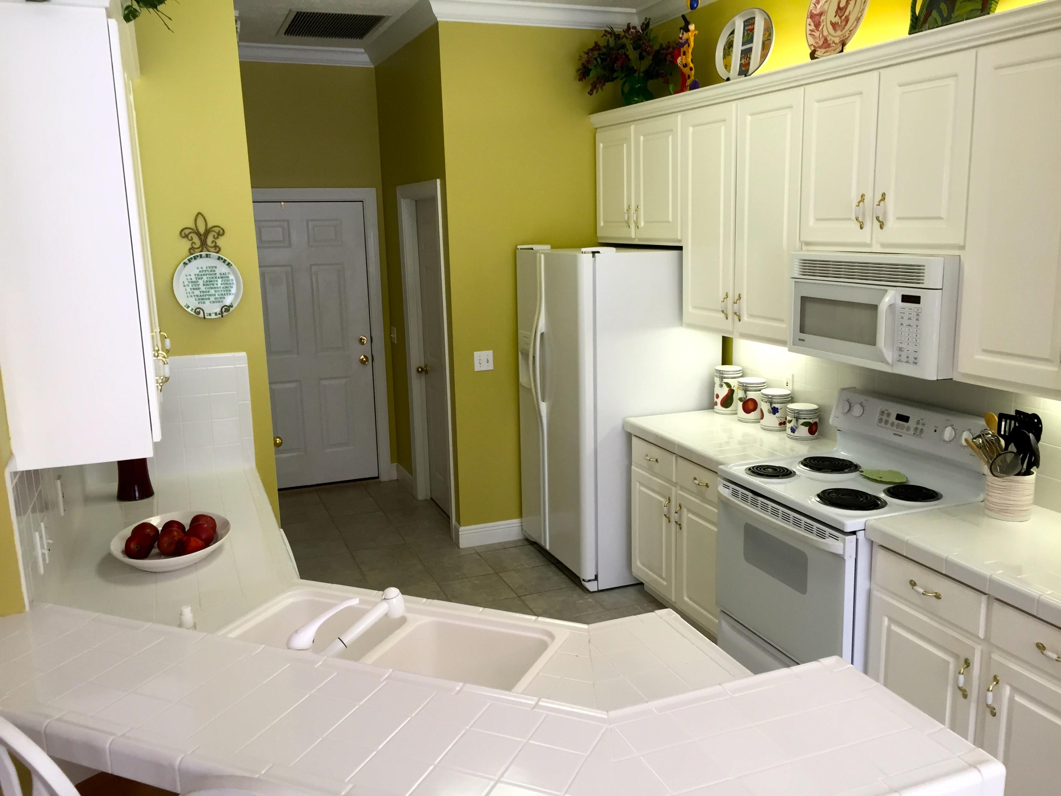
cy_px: 398
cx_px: 530
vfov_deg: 48.2
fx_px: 889
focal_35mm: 29
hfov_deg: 61.7
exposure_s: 1/40
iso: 32
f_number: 2.2
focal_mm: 4.15
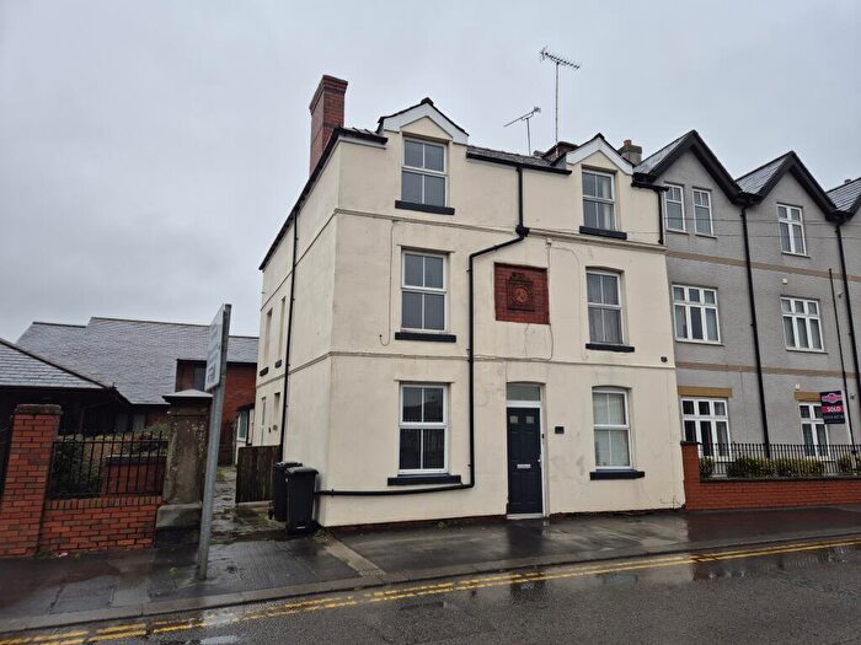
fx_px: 572
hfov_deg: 73.9
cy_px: 322
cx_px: 430
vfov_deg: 58.9
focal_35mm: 23
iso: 40
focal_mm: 5.4
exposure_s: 1/180
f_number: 1.8
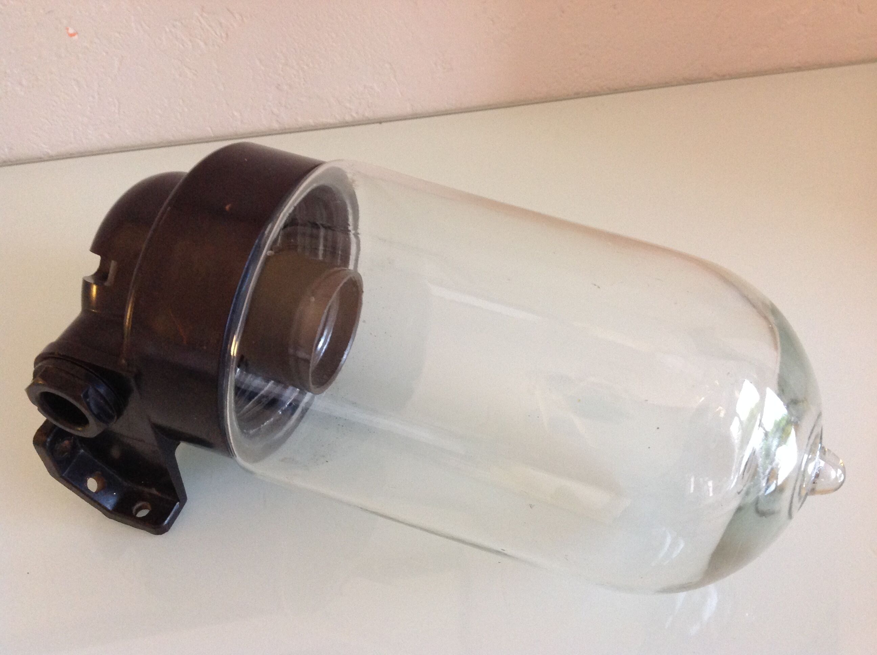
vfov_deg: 40.6
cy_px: 328
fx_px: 885
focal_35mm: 35
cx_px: 438
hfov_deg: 52.7
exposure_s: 1/17
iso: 250
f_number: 2.4
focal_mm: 4.28
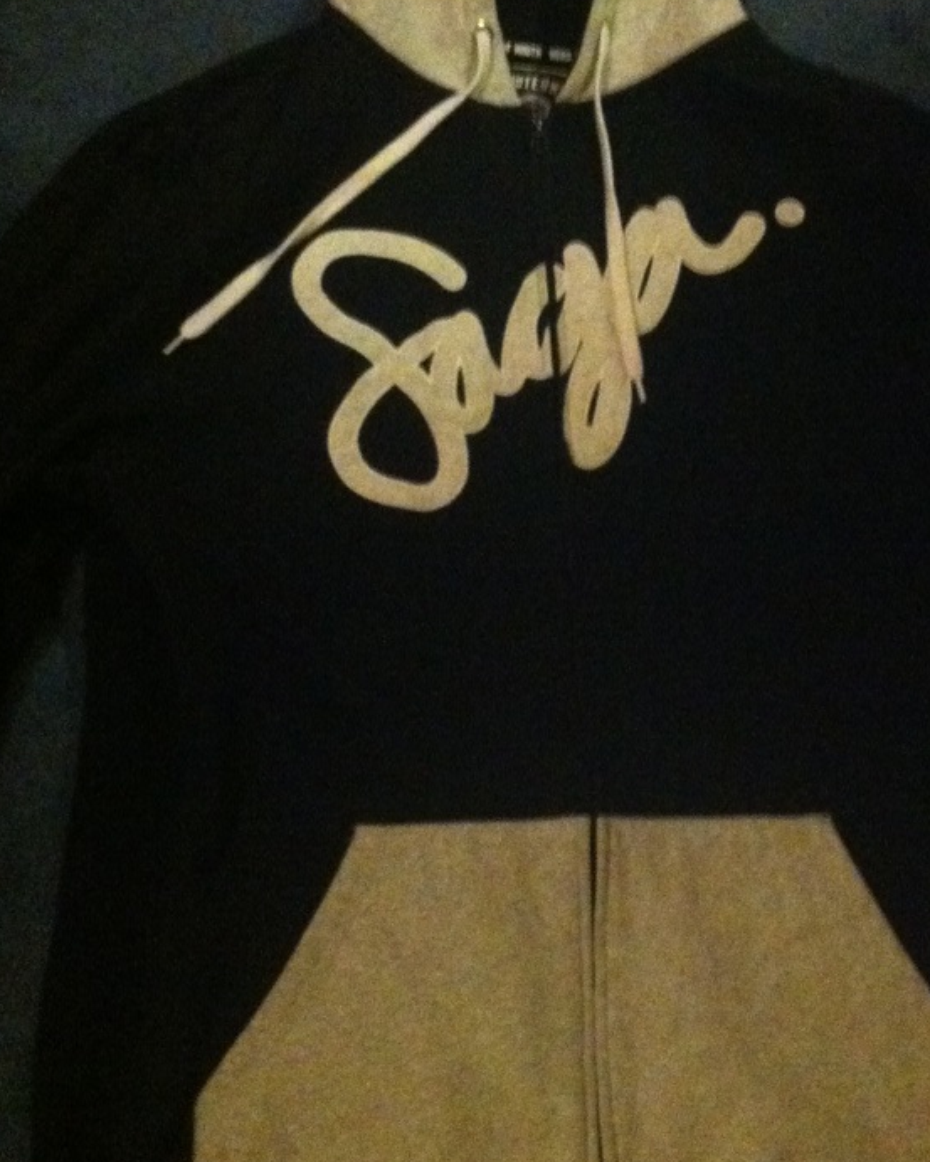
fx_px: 2201
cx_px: 536
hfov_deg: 23.8
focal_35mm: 64
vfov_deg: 29.6
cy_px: 553
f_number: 2.8
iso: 1000
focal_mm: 3.85
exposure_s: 1/15
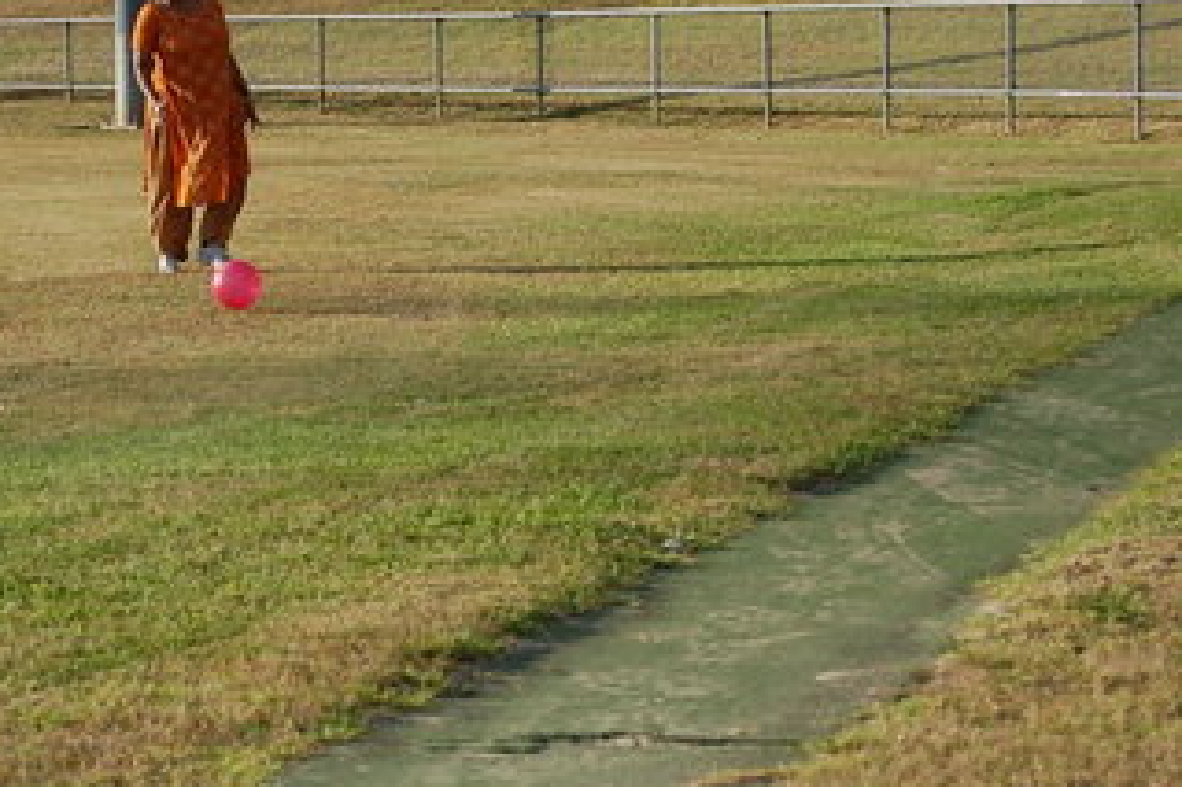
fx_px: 5414
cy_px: 395
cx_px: 284
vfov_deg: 8.3
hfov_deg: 12.4
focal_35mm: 165
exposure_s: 1/1000
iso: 320
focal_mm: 55
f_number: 5.6
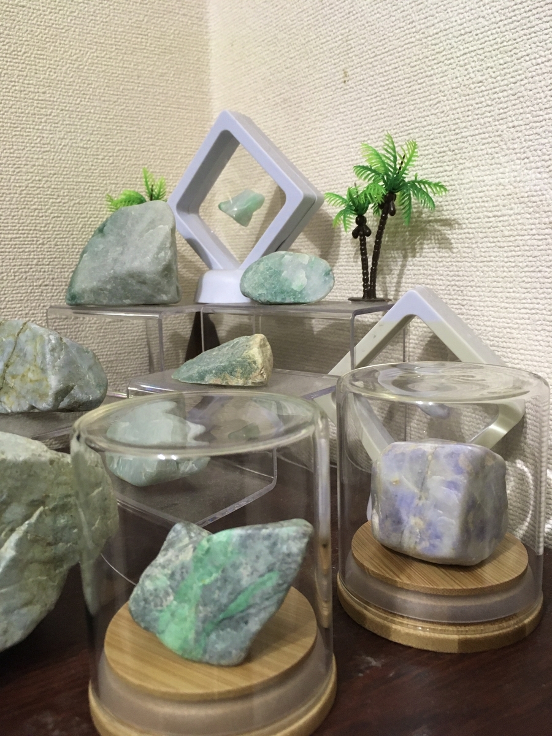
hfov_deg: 48.2
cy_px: 368
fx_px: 617
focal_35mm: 29
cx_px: 276
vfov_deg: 61.7
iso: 160
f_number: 2.2
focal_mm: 4.15
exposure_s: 1/30
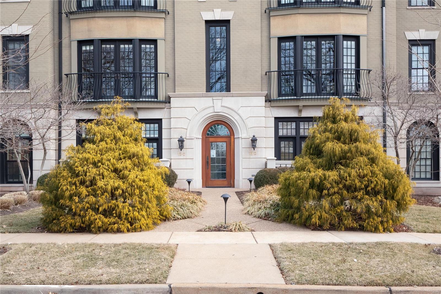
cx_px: 220
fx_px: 441
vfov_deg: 36.9
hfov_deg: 53.1
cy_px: 147
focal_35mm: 36
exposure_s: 1/60
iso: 400
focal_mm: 18
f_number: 10
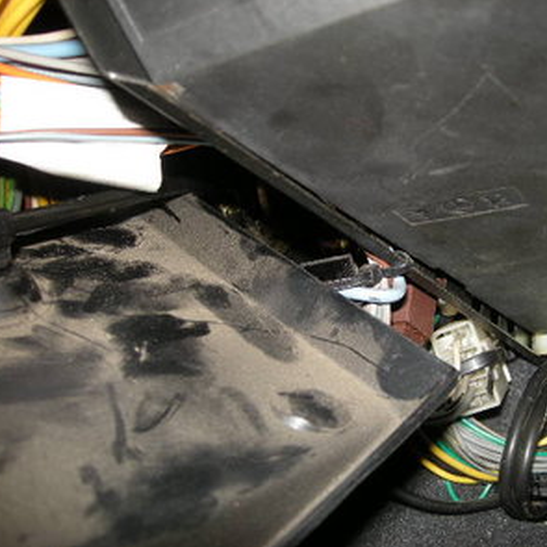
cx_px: 358
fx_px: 751
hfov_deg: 39.6
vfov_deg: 40.0
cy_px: 274
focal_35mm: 42
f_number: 2.8
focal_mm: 5.7
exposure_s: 1/60
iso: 64
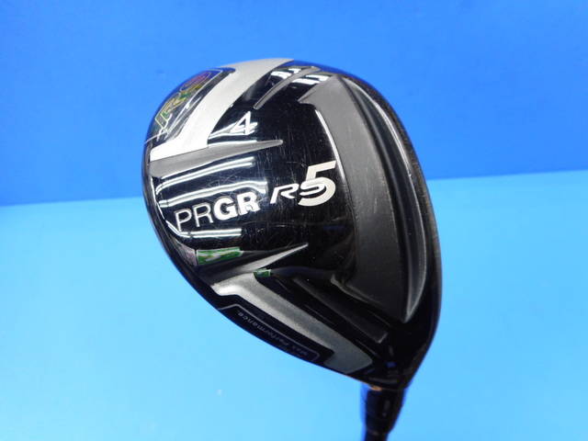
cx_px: 294
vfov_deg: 54.9
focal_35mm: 25
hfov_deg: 69.4
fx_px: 425
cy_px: 220
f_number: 3.7
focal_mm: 4.5
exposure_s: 1/30
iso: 160
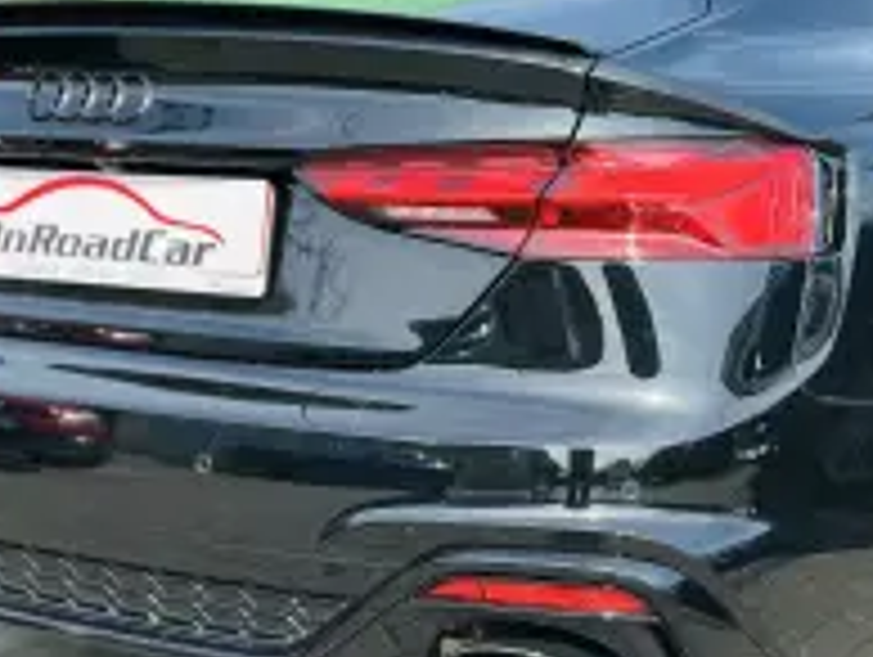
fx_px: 2247
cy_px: 248
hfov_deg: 22.0
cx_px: 346
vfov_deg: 16.6
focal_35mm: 89
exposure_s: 1/1639
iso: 80
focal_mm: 6.86
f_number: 1.78
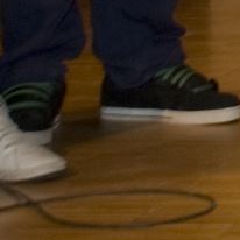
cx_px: 783
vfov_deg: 7.2
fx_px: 1741
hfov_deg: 6.9
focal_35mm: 222
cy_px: -403
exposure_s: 1/60
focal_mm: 28
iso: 1000
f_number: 8
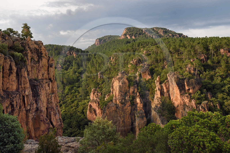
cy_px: 76
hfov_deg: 50.7
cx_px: 115
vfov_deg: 35.0
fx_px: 243
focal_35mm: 38
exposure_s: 1/200
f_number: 13
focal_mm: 38
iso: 400
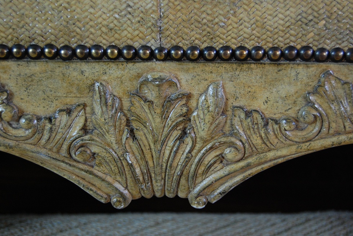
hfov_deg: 34.5
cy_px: 118
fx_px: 569
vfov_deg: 23.4
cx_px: 174
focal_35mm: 58
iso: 800
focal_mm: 38
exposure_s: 1/13
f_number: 5
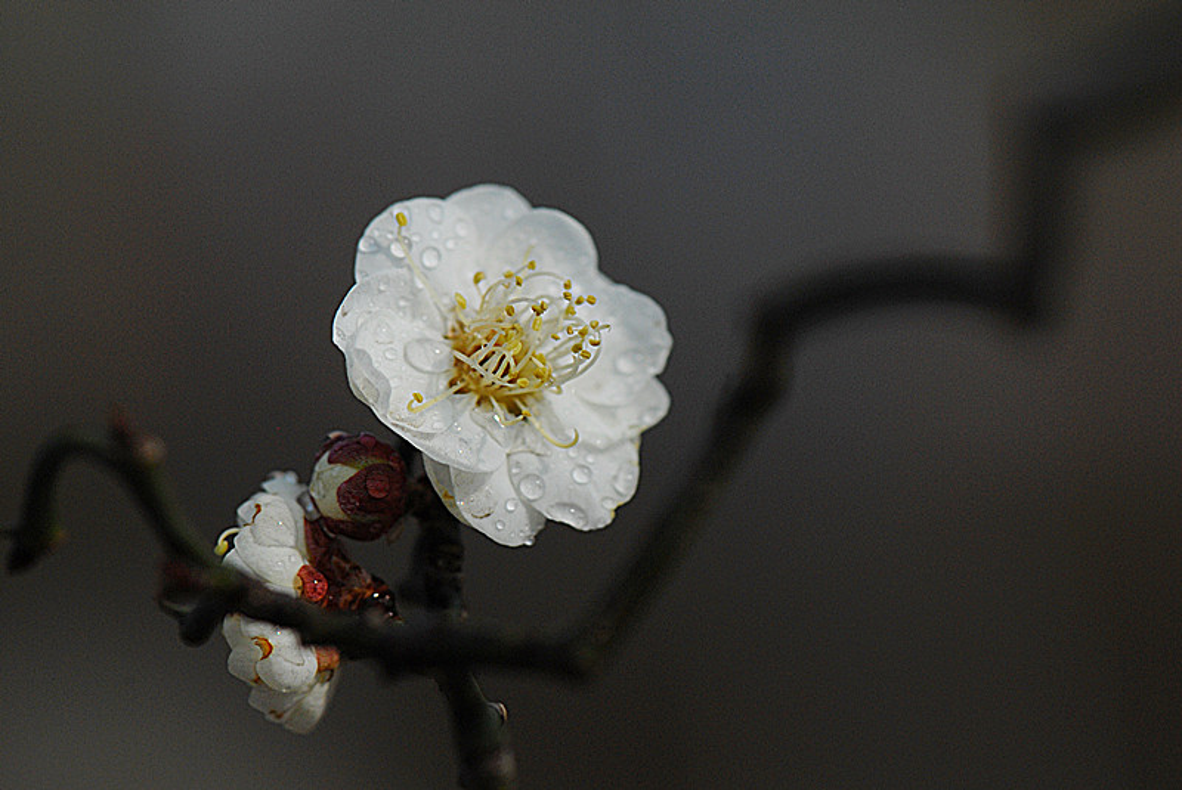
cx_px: 591
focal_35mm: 158
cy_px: 395
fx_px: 5176
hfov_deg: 13.0
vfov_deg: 8.7
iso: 250
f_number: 6.3
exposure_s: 1/4000
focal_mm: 105
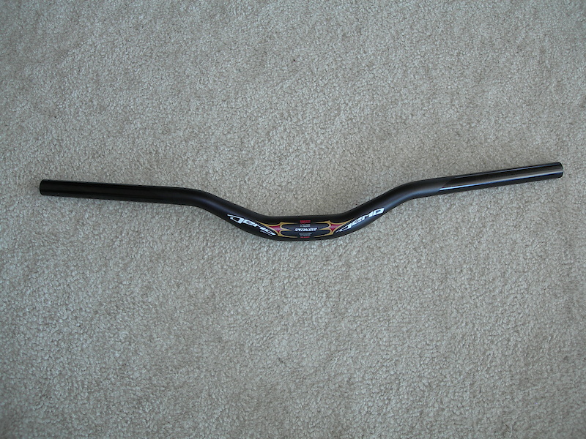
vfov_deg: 37.7
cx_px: 293
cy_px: 220
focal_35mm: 38
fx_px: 643
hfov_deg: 49.0
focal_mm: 7.8
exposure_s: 1/30
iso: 50
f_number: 2.8
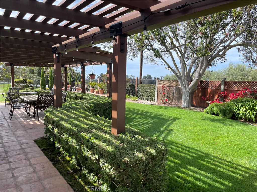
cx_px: 128
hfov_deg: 67.3
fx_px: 193
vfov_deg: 53.1
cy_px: 96
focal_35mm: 26
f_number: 1.6
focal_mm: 4.2
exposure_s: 1/1335
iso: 32
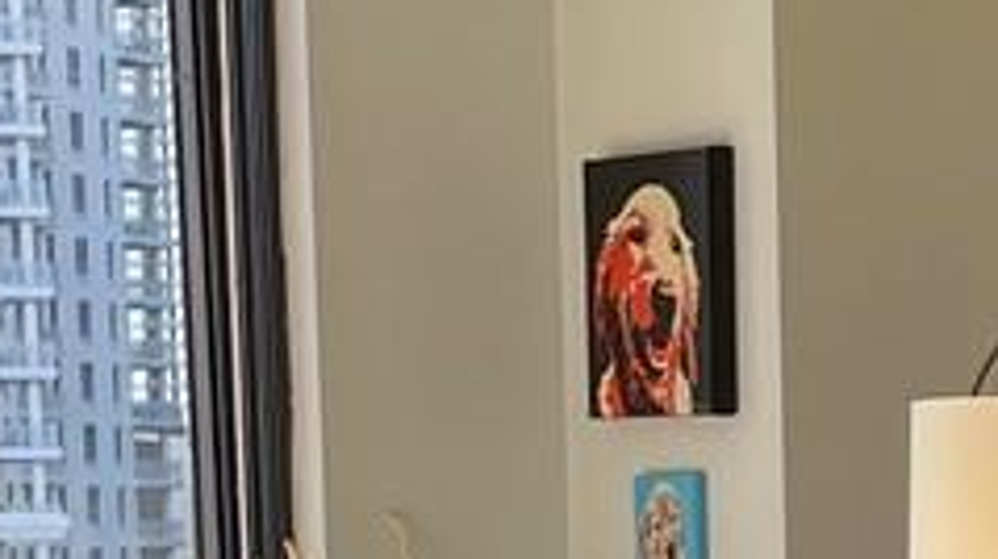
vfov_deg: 6.1
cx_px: 969
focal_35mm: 190
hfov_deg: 11.2
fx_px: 5024
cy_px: 1281
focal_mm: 5.1
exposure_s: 1/412
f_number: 1.6
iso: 32
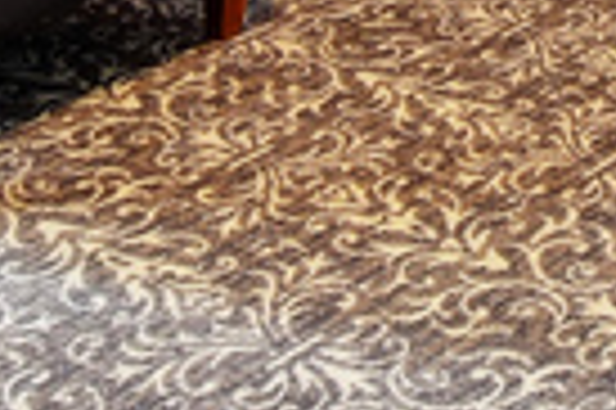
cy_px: -734
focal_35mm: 105
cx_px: 710
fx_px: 1795
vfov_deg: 10.3
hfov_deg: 18.6
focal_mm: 10
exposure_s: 1/3.33
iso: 200
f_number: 9
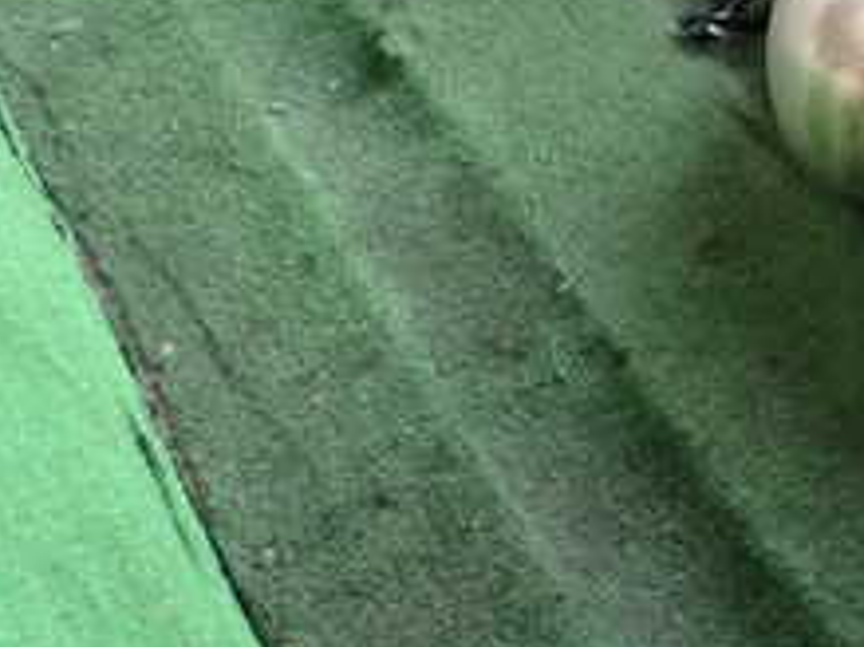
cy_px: -55
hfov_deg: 17.5
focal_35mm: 104
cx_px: 1172
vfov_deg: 13.9
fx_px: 2594
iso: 1250
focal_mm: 6.83
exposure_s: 1/125
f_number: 2.7
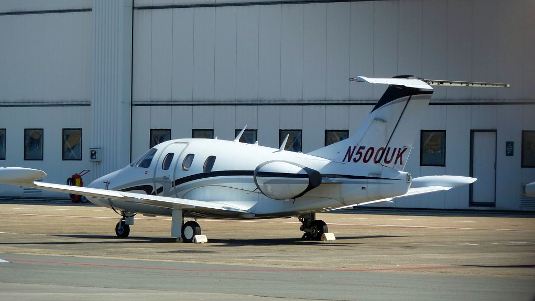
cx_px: 267
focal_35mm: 229
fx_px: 3248
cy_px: 133
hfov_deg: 9.4
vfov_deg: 5.3
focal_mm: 34.4
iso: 80
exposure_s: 1/400
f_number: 4.6
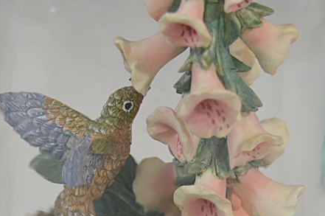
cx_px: 169
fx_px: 1533
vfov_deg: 8.1
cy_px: 127
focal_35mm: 170
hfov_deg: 12.1
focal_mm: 50
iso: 800
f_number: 5.6
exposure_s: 1/60
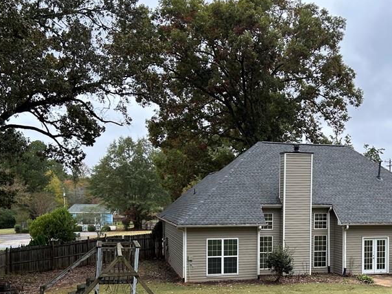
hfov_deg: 42.4
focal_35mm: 44
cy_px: 225
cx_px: 260
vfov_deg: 32.2
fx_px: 498
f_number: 1.5
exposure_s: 1/775
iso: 50
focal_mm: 5.7
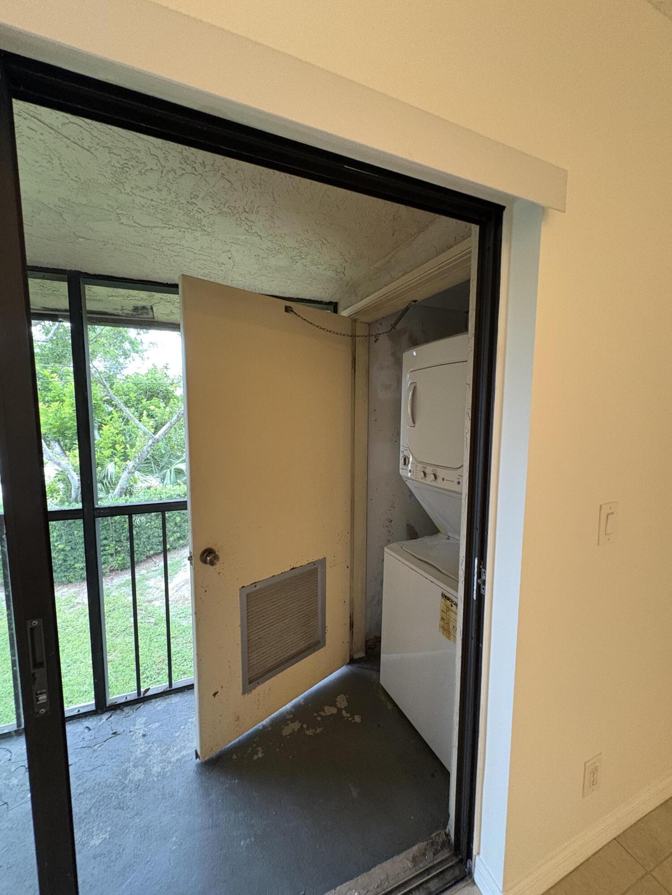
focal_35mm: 14
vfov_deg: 102.1
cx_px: 336
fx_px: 362
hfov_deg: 85.7
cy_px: 448
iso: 500
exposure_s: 1/60
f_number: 2.2
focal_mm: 2.22
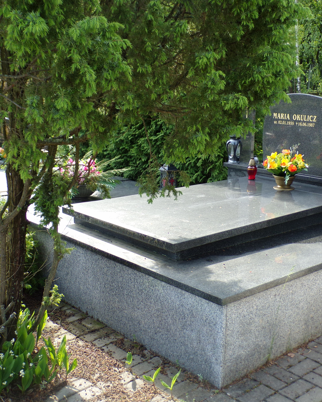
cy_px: 202
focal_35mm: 42
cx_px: 226
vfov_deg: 43.8
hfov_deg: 35.2
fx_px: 500
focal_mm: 5.8
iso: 80
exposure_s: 1/170
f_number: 3.2
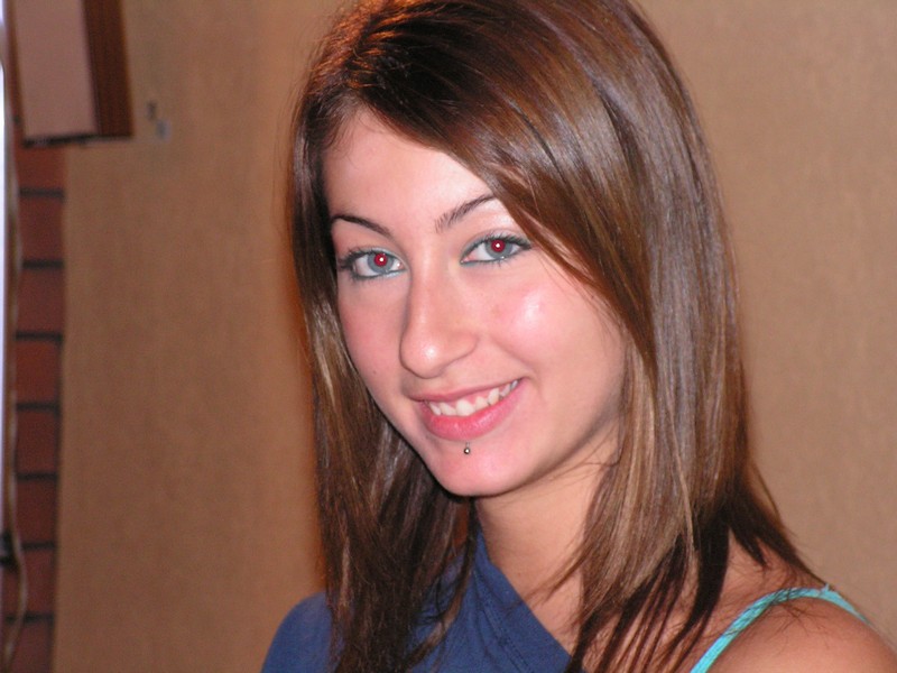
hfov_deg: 16.7
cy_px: 336
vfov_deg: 12.6
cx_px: 448
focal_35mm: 118
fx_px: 3058
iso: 200
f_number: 3.4
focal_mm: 19.8
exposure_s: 1/125
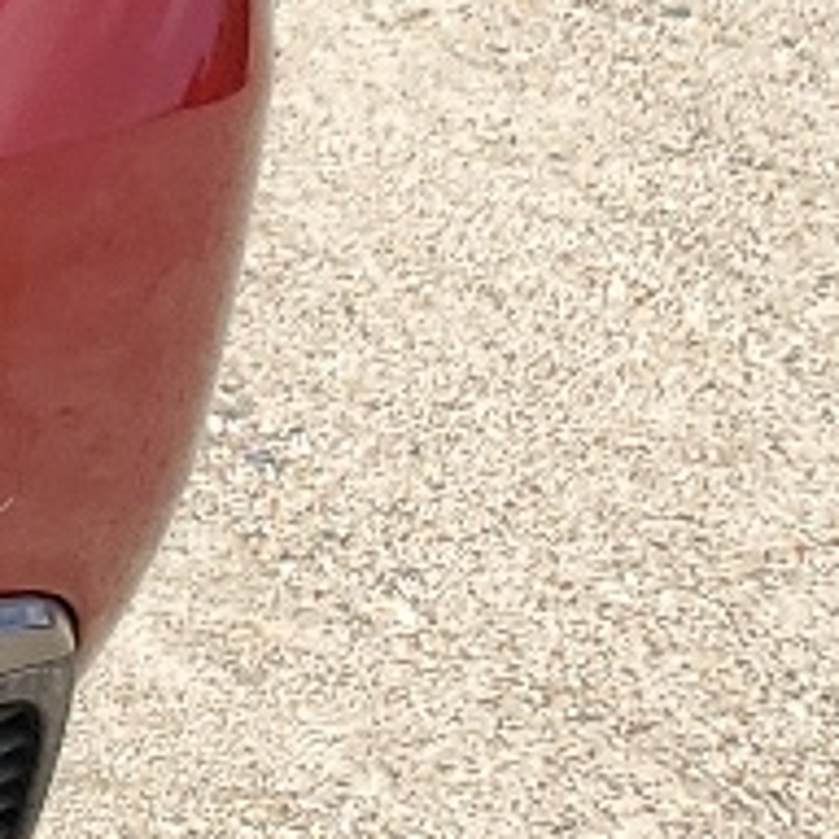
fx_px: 5265
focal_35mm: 192
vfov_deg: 8.4
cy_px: -1071
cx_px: -2172
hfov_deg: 7.3
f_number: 1.5
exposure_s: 1/2500
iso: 50
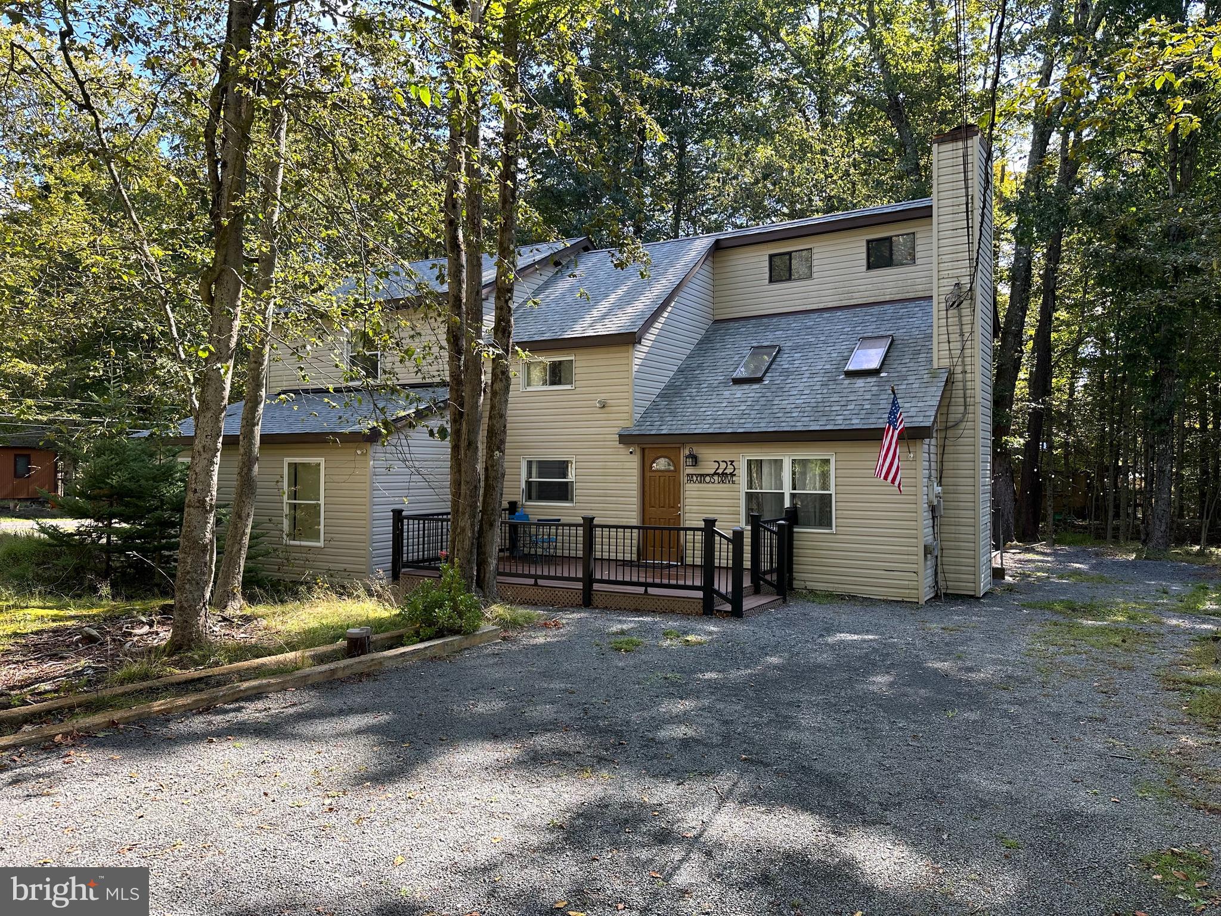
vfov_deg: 56.8
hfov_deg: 71.6
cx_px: 610
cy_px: 458
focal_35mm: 24
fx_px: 847
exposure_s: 1/415
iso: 80
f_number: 1.78
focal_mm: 6.86
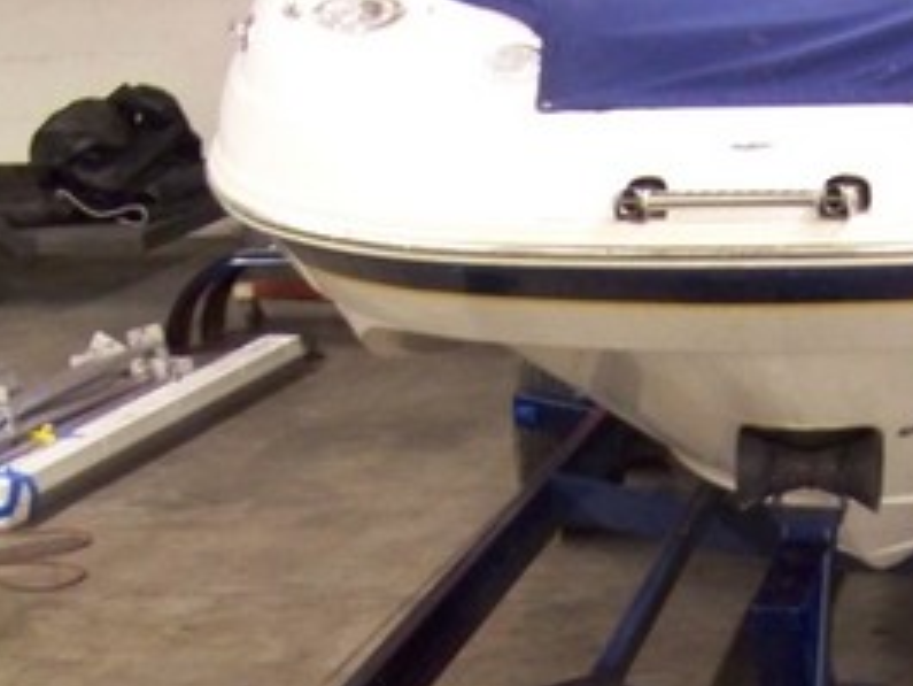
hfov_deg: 20.3
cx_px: 792
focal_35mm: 95
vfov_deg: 15.0
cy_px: 846
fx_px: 2507
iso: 400
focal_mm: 5.85
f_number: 2.8
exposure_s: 1/10
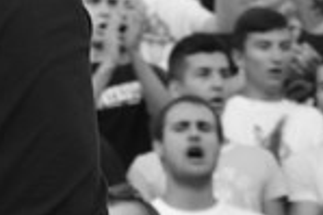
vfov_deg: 2.8
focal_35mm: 498
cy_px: 35
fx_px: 4463
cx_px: -182
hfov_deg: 4.1
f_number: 5
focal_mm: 55
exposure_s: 1/200
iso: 400
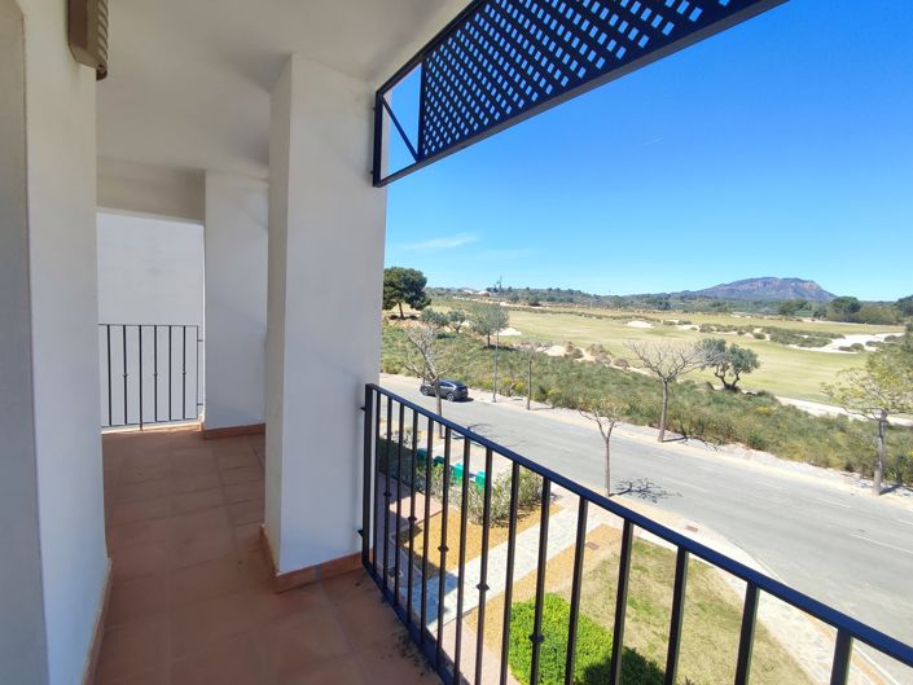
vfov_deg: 78.1
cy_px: 342
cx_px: 456
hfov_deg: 94.5
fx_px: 422
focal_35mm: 16
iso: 50
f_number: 2.2
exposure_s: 1/868
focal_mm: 1.65
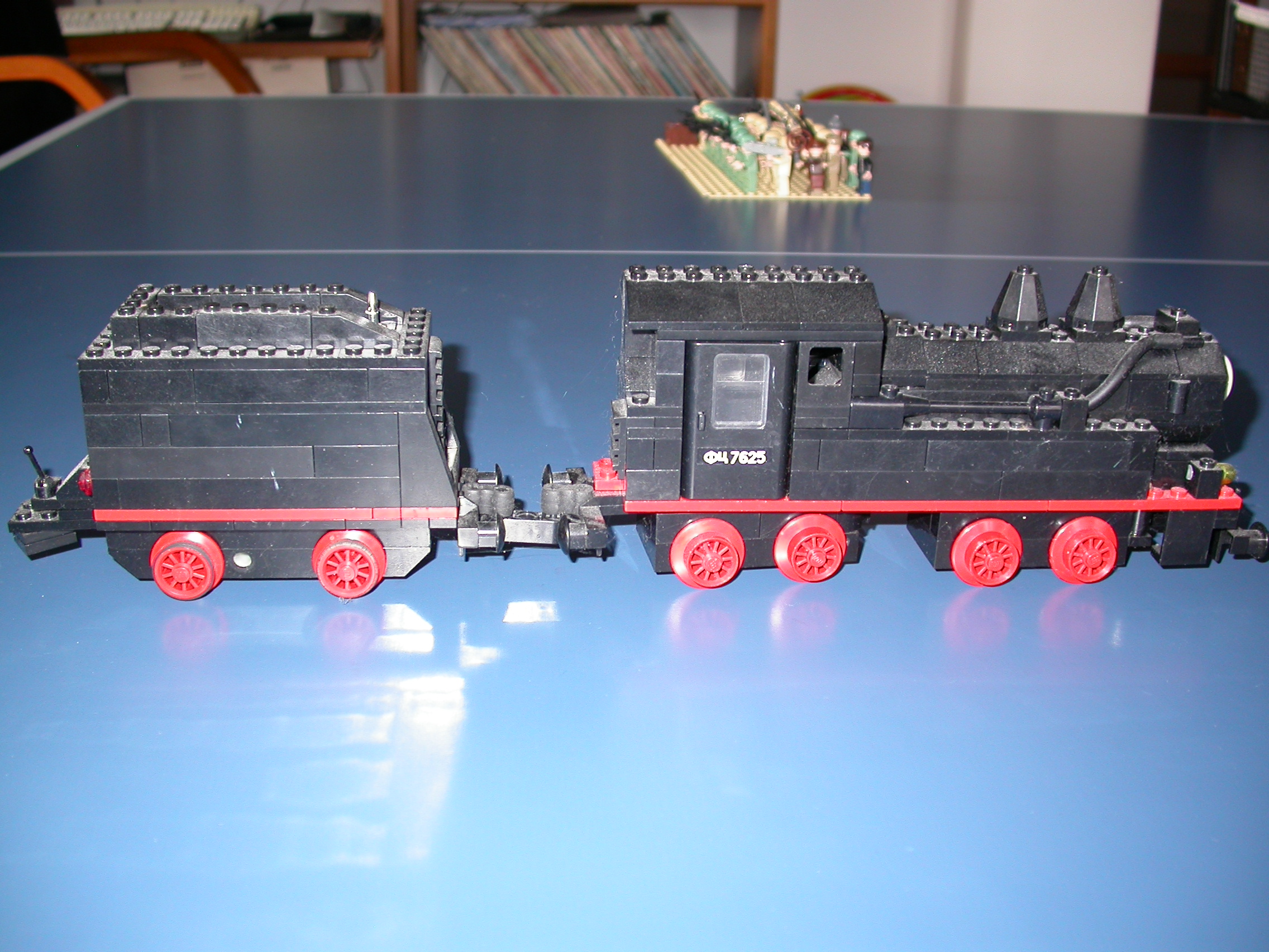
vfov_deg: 37.7
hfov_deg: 49.0
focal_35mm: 38
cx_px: 634
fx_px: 1393
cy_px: 476
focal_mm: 7.85
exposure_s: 1/60
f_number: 2.6
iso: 100
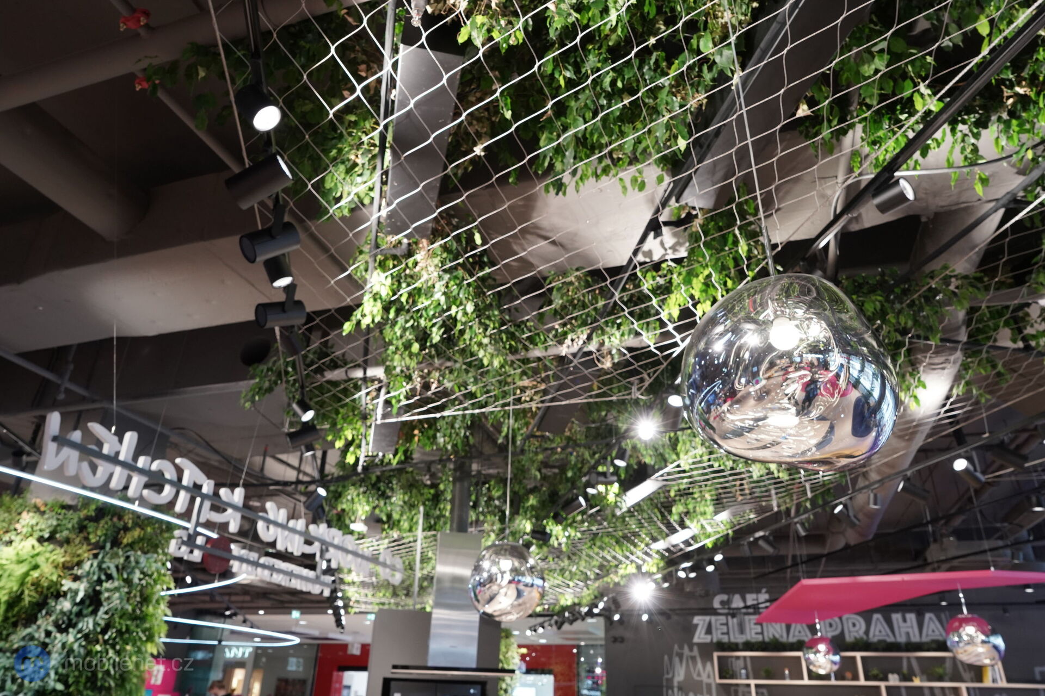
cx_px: 522
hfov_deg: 73.7
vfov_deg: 53.1
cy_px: 348
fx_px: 697
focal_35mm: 24
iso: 2000
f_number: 7.1
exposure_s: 1/80
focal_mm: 24
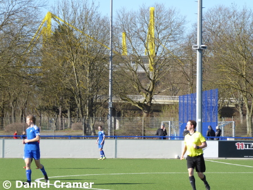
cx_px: 126
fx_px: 1353
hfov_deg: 10.7
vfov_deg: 8.0
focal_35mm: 185
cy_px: 95
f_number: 5.6
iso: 80
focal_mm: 33.2
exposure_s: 1/200
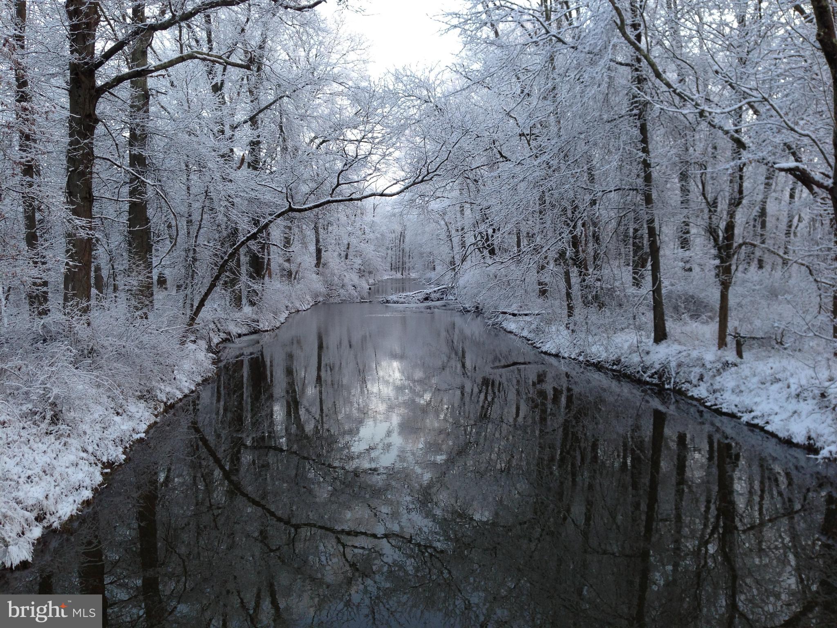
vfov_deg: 42.9
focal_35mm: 33
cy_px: 314
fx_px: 798
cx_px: 418
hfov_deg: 55.4
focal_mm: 4.13
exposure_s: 1/60
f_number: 2.4
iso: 64
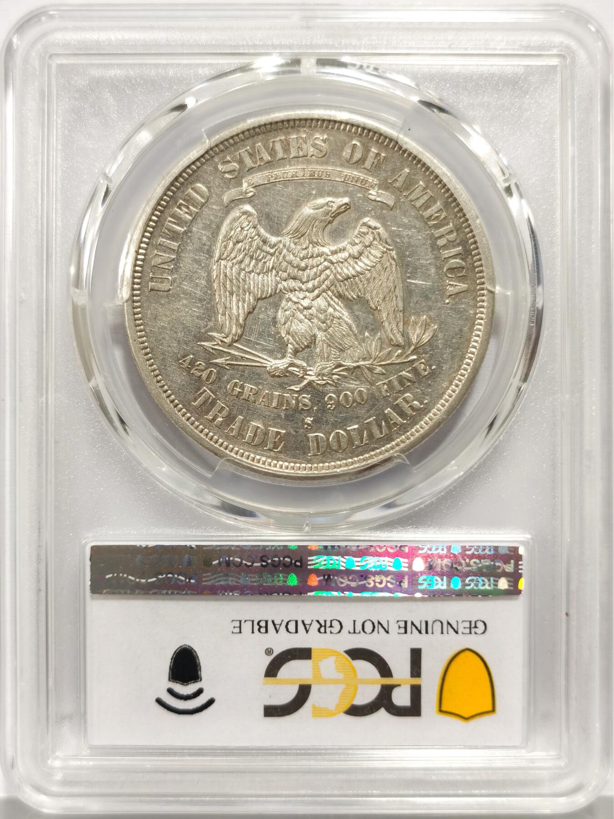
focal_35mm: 54
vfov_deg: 35.5
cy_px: 410
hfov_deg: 27.0
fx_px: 1277
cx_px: 307
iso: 125
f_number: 16
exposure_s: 1/100
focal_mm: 5.56
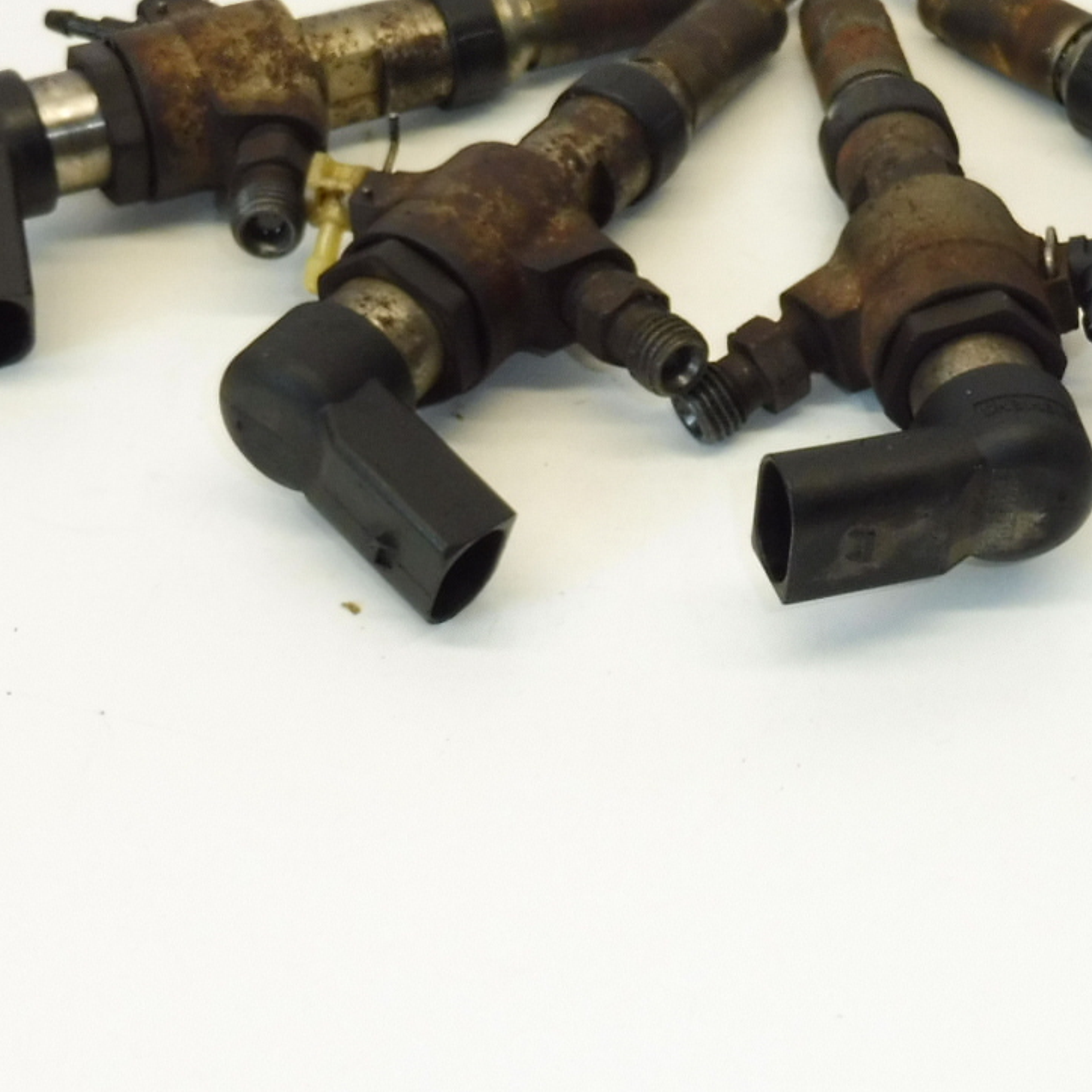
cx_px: 763
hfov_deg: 28.3
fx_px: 2141
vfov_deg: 28.4
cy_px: 332
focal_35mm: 60
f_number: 3.5
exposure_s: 1/100
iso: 200
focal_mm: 4.3
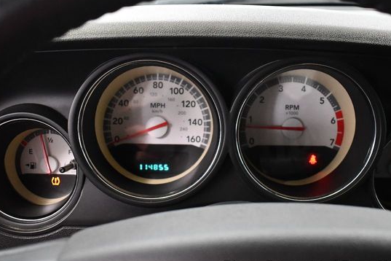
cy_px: 124
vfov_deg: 31.2
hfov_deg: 45.4
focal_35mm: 43
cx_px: 213
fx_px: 467
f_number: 3.5
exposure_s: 1/80
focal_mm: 18
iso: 3200
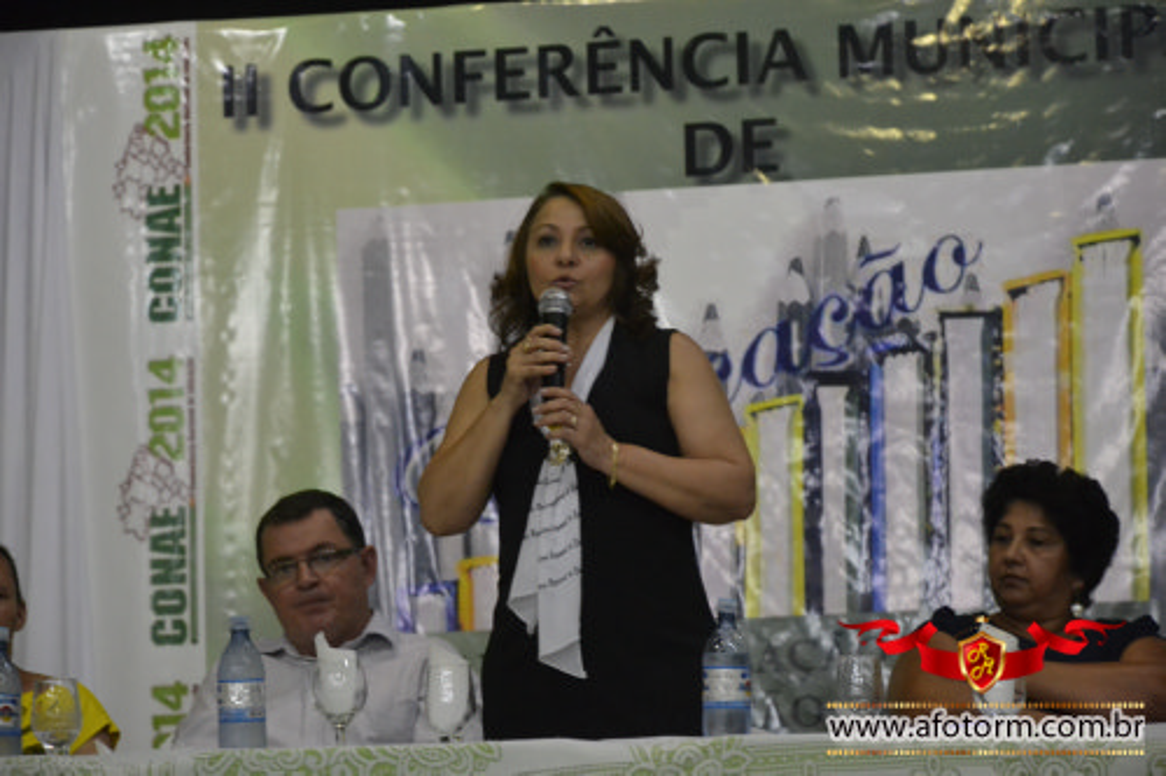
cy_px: 388
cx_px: 583
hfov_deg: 13.7
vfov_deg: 9.1
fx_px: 4856
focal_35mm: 150
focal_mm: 100
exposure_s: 1/40
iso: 3200
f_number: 5.6
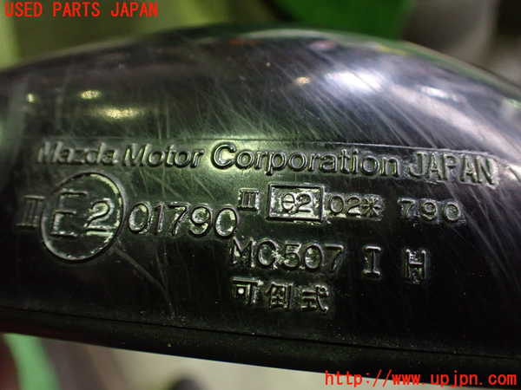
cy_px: 195
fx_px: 452
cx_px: 260
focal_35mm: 30
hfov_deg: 60.0
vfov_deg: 46.8
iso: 800
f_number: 2.3
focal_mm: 5.4
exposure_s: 1/40
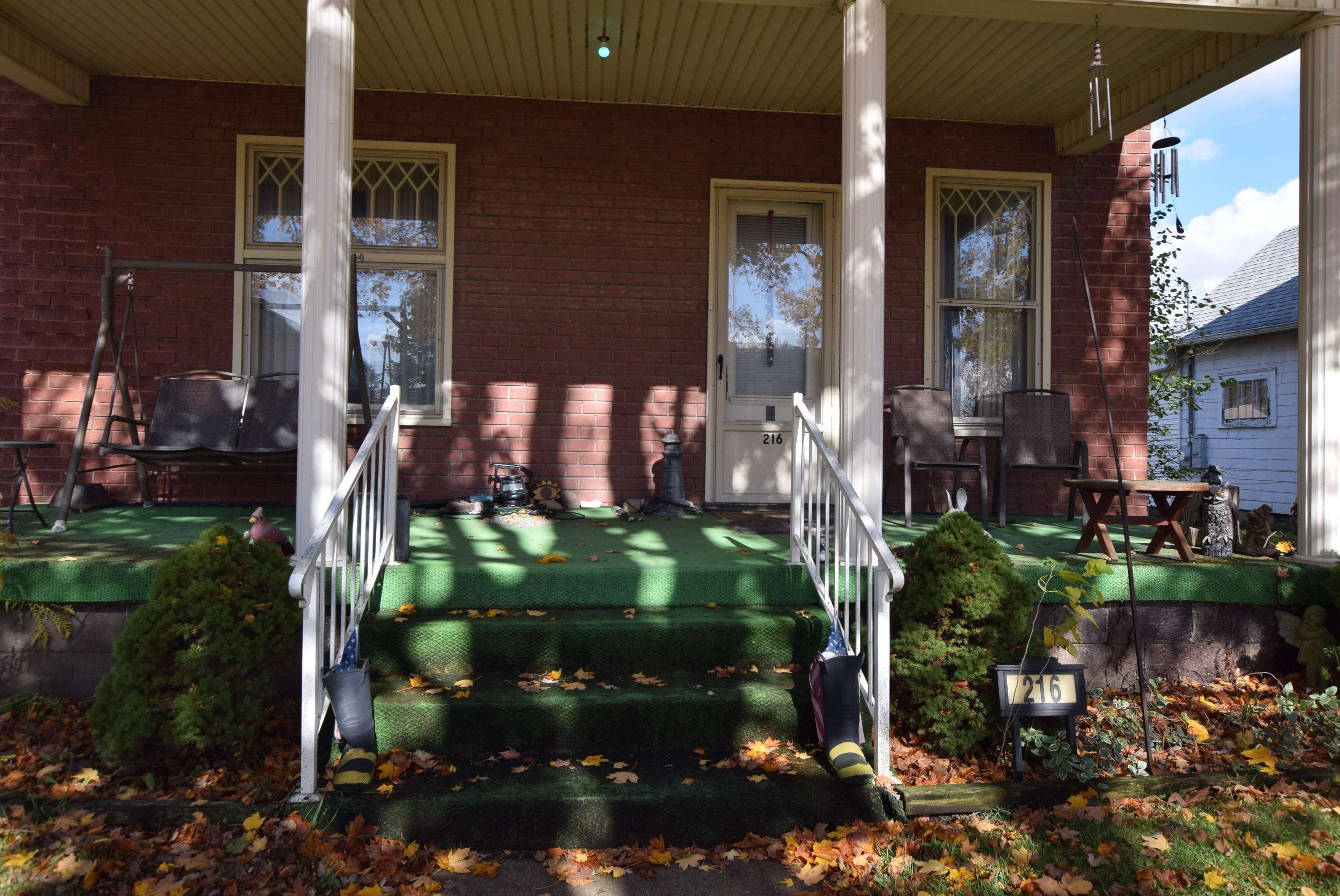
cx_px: 670
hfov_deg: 73.7
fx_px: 894
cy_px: 448
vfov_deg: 53.2
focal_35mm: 24
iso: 280
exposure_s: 1/250
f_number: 8
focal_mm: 16
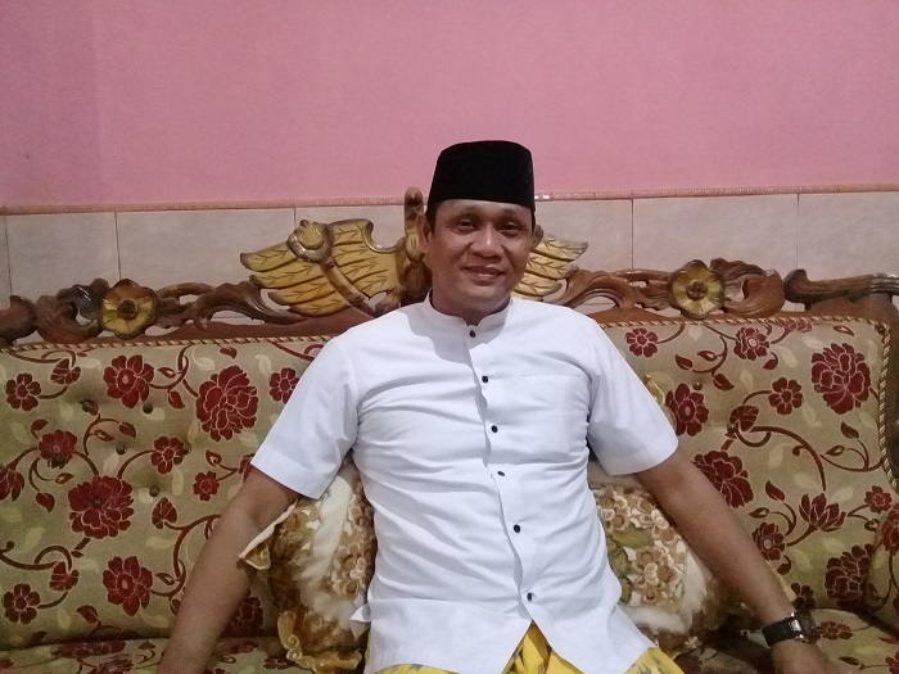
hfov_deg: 58.4
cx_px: 450
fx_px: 805
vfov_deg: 45.4
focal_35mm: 31
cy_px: 337
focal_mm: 3.3
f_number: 2.2
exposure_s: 1/17
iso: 1250
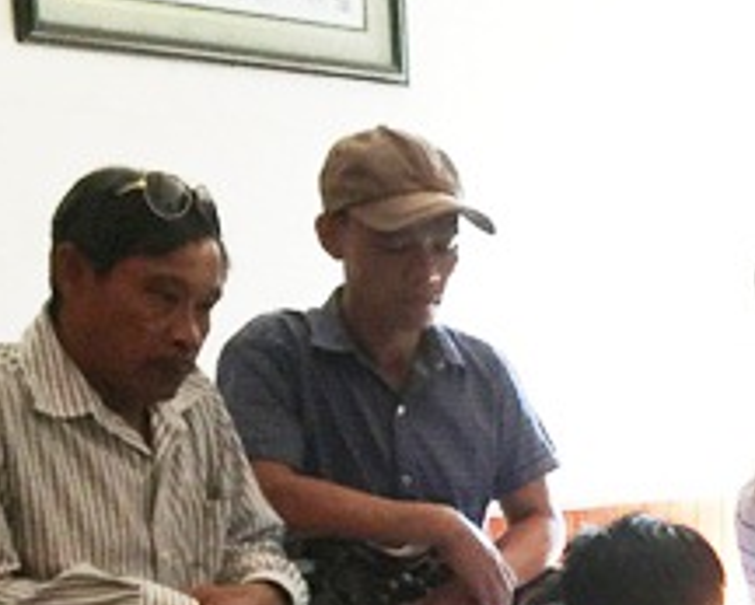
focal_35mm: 84
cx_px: 986
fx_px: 1878
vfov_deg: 17.1
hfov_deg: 20.7
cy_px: 818
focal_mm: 4.15
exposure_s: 1/25
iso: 250
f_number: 2.2
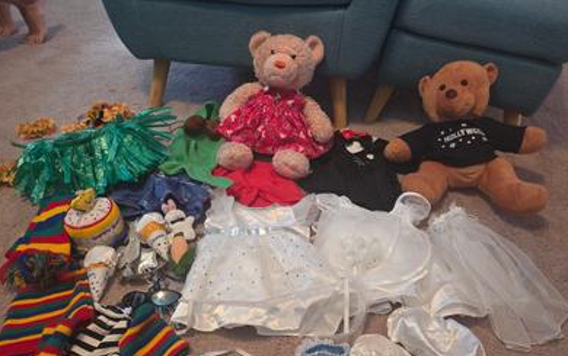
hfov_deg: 72.5
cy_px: 184
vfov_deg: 49.3
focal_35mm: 25
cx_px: 283
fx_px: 387
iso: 1600
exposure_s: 1/120
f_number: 1.8
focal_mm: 5.4
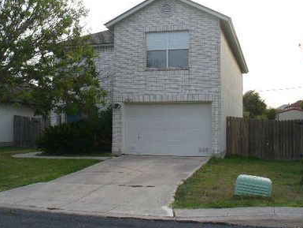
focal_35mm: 48
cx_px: 131
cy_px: 93
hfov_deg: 39.6
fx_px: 420
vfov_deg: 30.2
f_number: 2.8
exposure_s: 1/160
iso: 100
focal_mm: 6.1
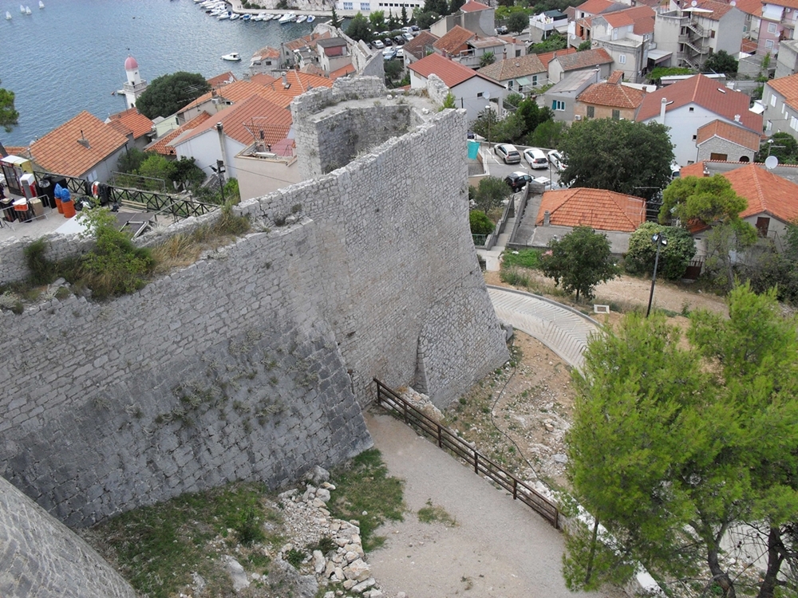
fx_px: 807
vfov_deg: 40.7
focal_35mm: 35
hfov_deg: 52.6
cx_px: 399
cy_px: 299
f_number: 3.2
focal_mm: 6.3
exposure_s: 1/350
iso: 100
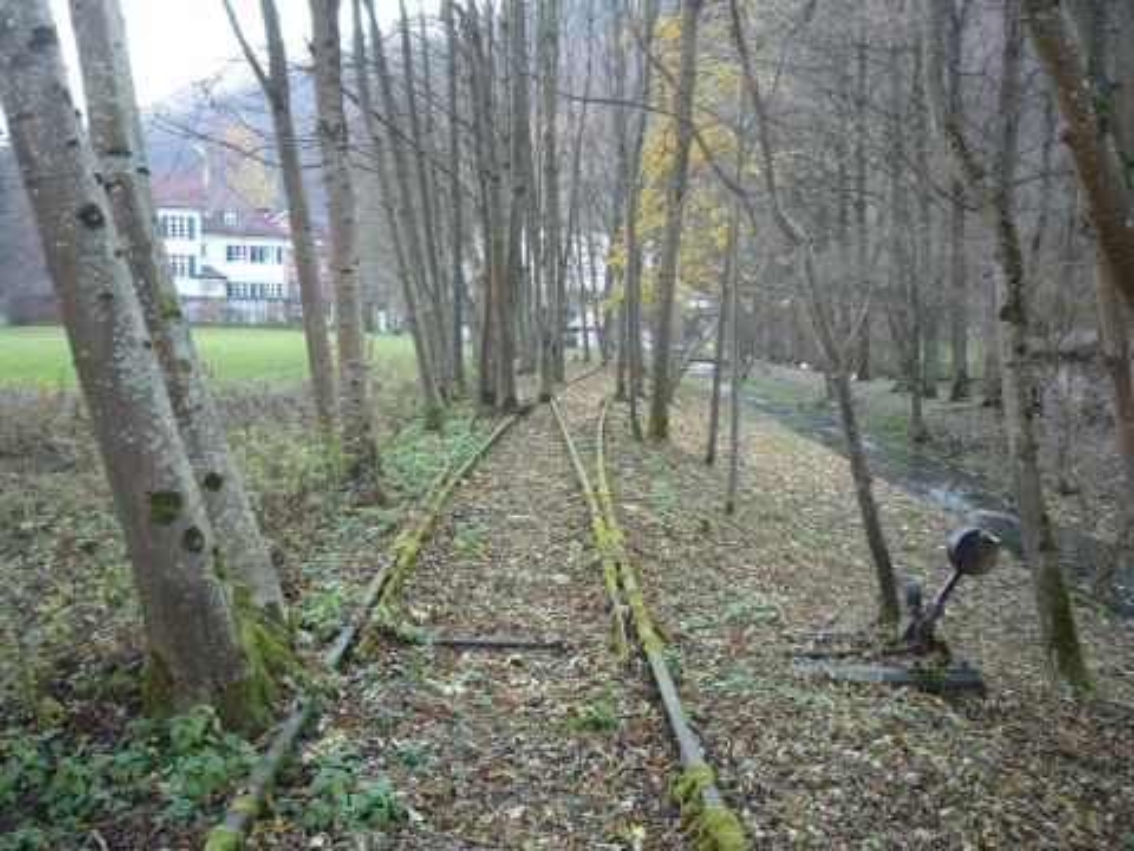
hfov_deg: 56.8
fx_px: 1048
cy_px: 426
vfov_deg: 44.2
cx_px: 567
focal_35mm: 32
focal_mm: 5.2
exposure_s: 1/40
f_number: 3.3
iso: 100
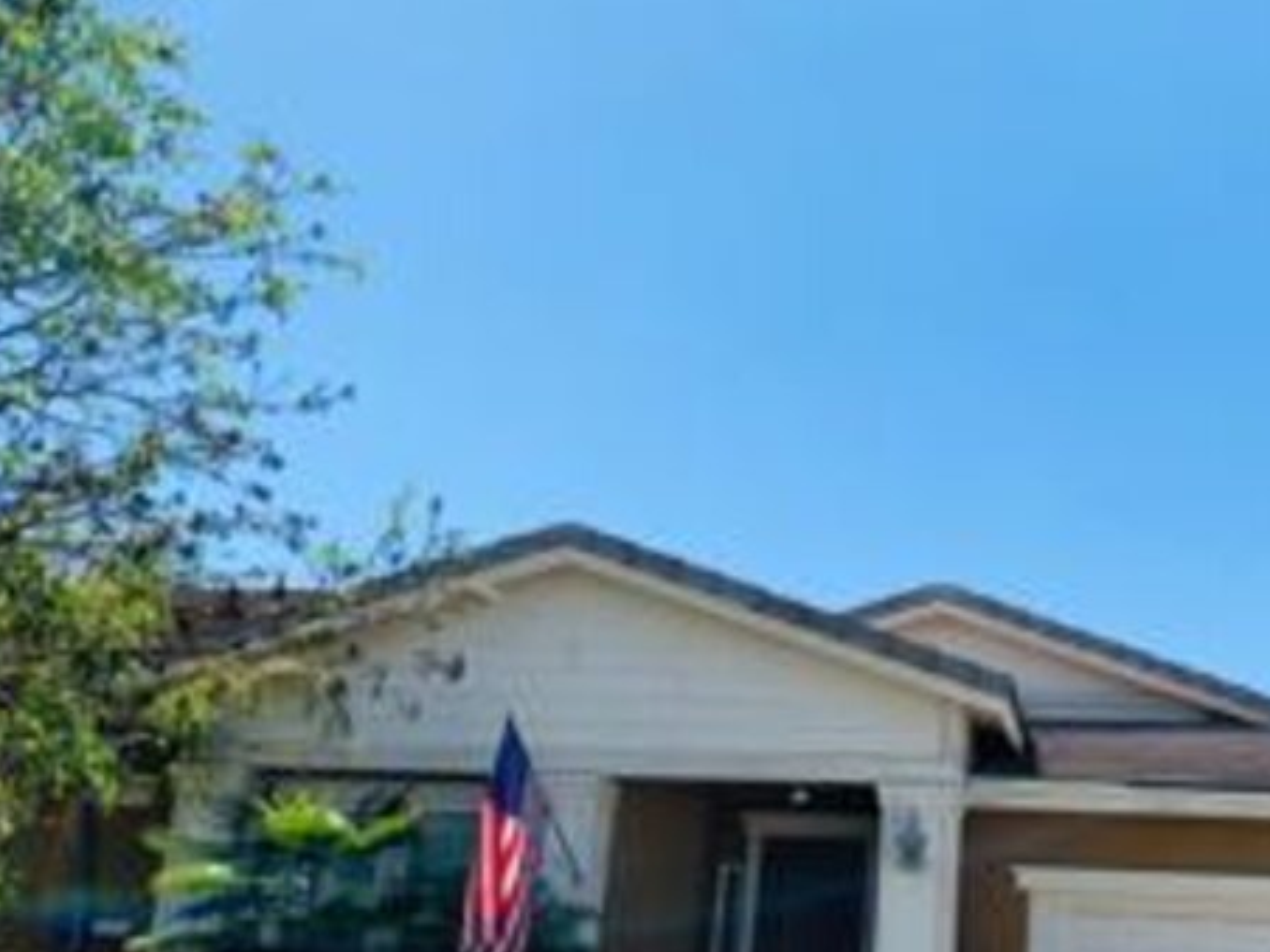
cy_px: 643
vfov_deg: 33.3
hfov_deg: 42.3
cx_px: 975
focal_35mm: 43
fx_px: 1578
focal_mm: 4.25
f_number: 1.8
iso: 25
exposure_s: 1/2257
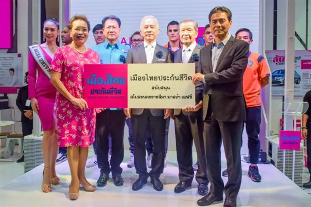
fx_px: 233
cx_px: 156
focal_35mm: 27
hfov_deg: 67.4
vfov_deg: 47.9
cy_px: 104
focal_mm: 18
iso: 500
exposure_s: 1/200
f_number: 9
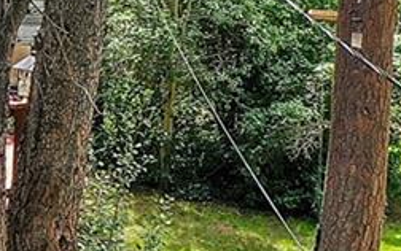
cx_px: -441
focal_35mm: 181
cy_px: 70
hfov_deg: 10.5
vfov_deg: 7.3
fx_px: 1980
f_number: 4
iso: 100
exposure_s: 1/100
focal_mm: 10.26
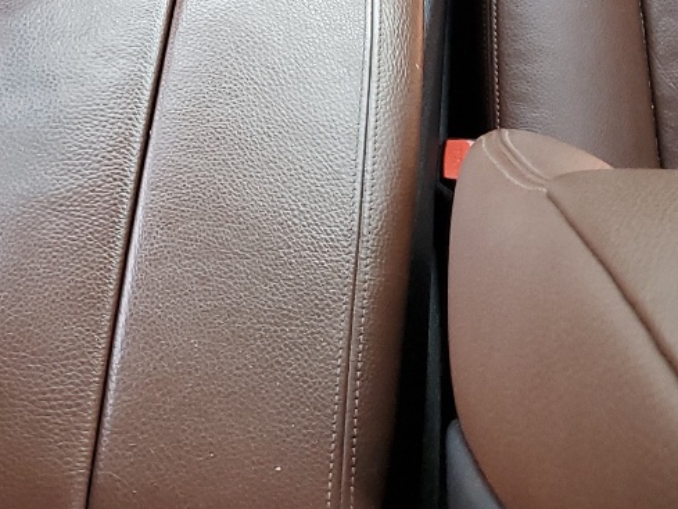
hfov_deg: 22.8
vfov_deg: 15.6
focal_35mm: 85
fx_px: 1665
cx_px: 169
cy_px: -311
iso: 76
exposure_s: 1/120
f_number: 1.5
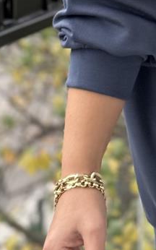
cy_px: -93
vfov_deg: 10.4
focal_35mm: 196
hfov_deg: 6.5
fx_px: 1334
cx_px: 275
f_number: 1.78
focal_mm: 6.76
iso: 160
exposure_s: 1/242
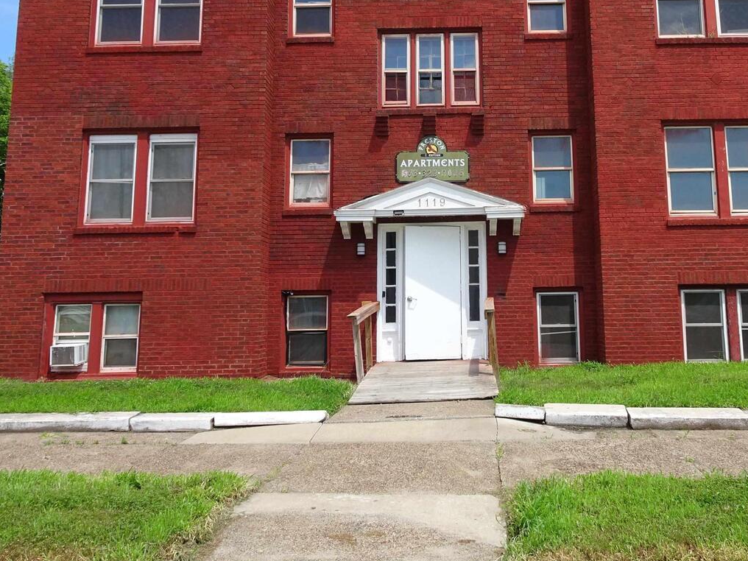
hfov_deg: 53.5
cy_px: 192
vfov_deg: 41.3
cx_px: 459
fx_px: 735
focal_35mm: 34
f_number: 3.5
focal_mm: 4.1
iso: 80
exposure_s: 1/640
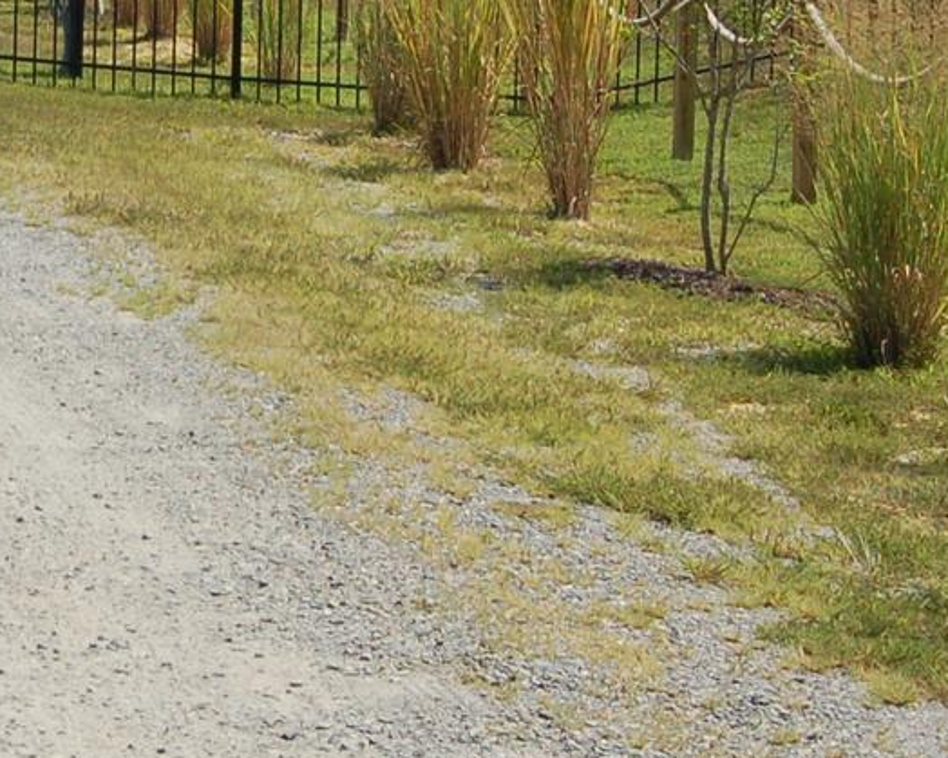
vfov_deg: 10.7
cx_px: -279
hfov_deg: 13.0
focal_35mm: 143
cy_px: -14
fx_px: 4011
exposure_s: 1/400
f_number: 10
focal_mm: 26
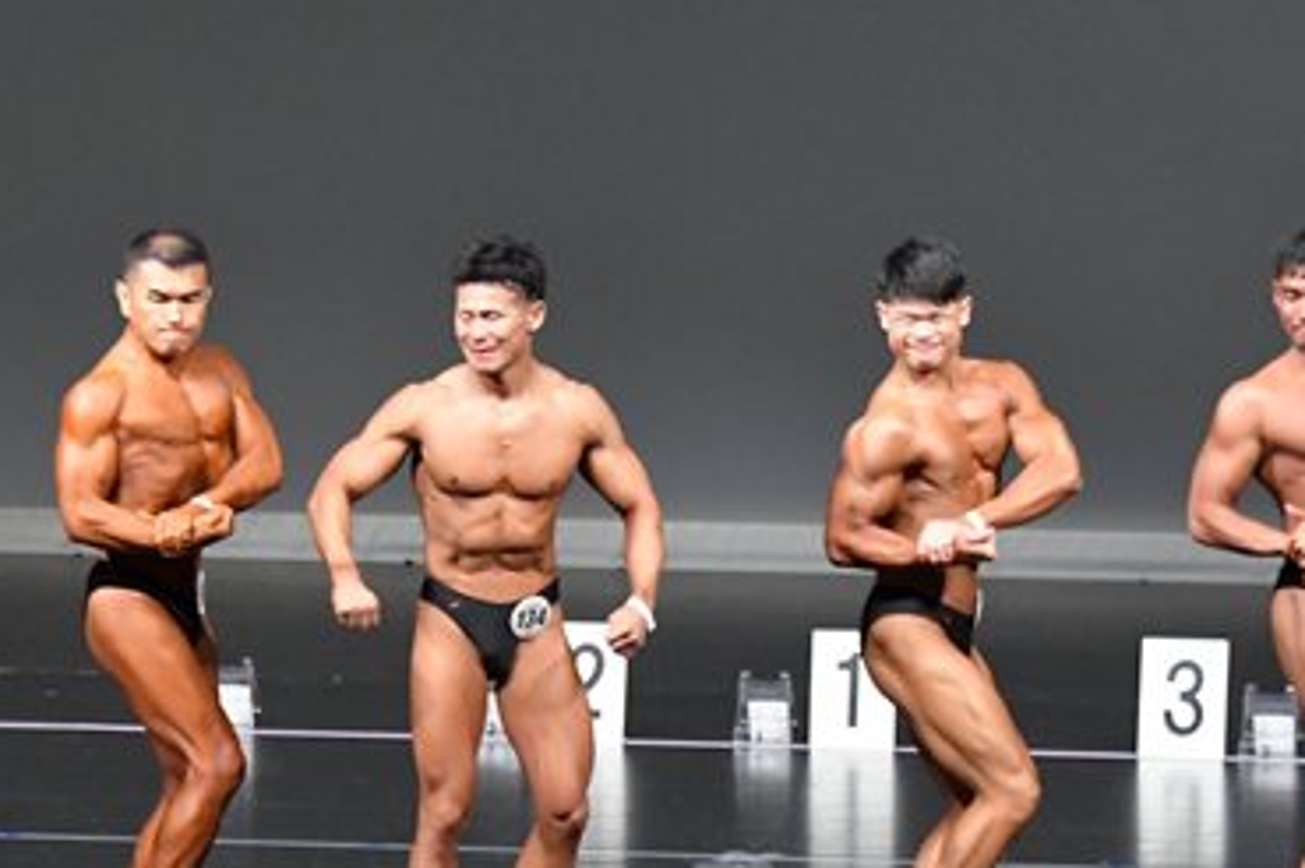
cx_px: 443
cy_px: 565
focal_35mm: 329
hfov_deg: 6.3
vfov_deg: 4.2
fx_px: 11915
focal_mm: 105
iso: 5000
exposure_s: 1/400
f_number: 5.6
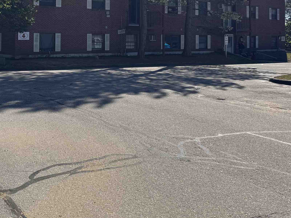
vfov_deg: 30.2
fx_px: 387
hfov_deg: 39.9
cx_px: 67
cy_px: 23
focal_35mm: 46
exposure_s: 1/4049
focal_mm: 6.76
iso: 80
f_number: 1.78
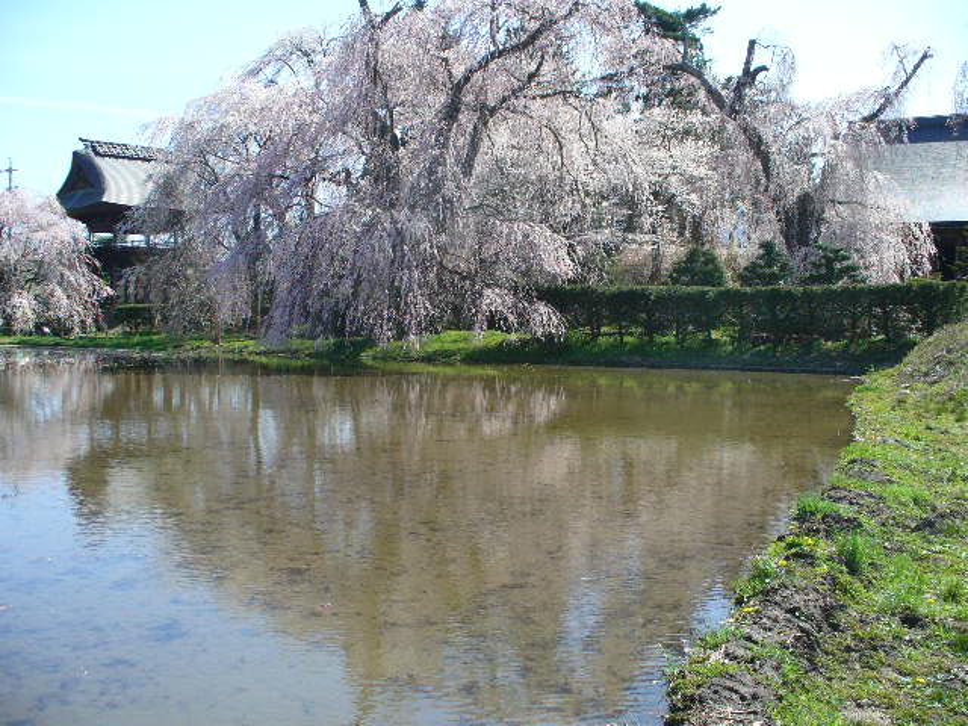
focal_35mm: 37
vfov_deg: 38.7
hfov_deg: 50.1
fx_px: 1035
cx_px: 484
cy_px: 363
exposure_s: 1/160
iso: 80
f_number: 5.6
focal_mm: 6.1
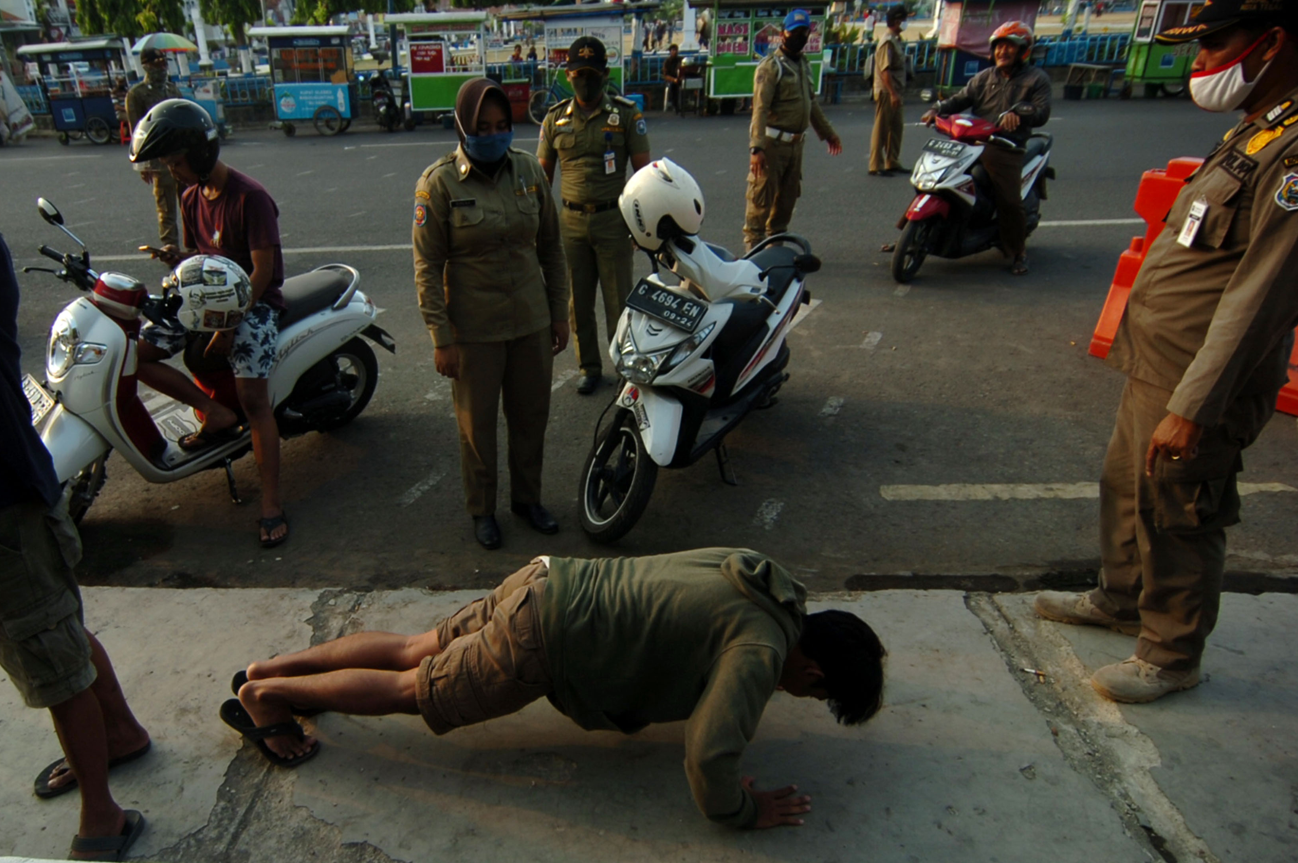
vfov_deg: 57.1
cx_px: 547
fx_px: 793
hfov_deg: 78.1
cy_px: 458
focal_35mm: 22
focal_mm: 12
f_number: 4
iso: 200
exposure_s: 1/640
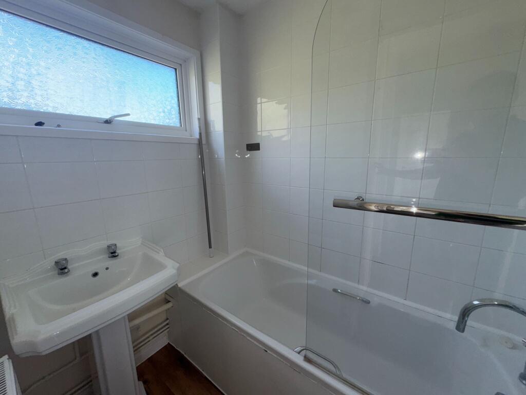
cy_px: 198
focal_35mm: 14
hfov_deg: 102.1
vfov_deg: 85.7
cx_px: 263
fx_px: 213
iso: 32
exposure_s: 1/172
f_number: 2.2
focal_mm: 2.22
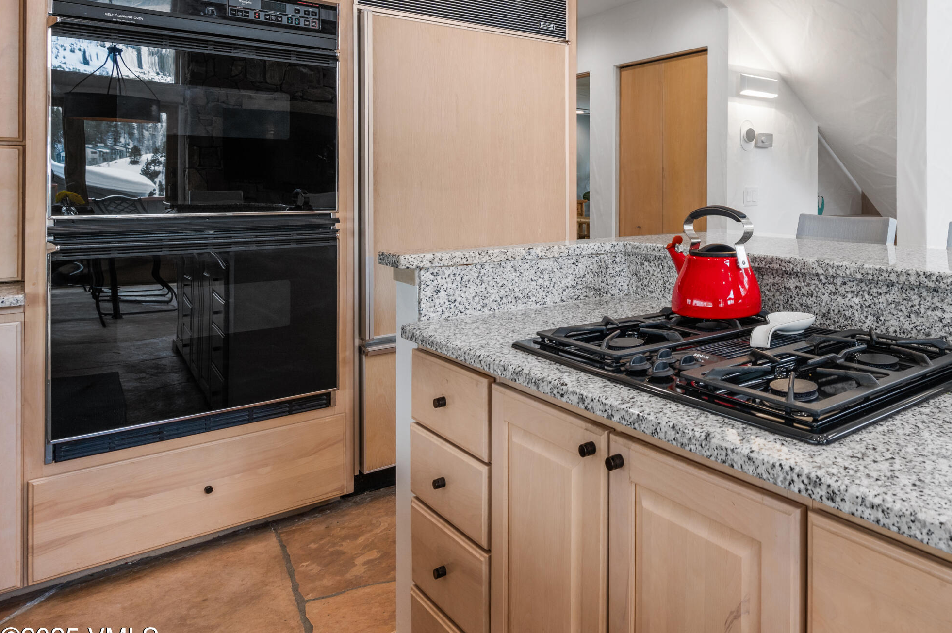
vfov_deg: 48.4
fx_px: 687
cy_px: 197
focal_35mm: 26
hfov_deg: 64.8
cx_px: 726
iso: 400
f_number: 9
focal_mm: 17
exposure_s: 1/15
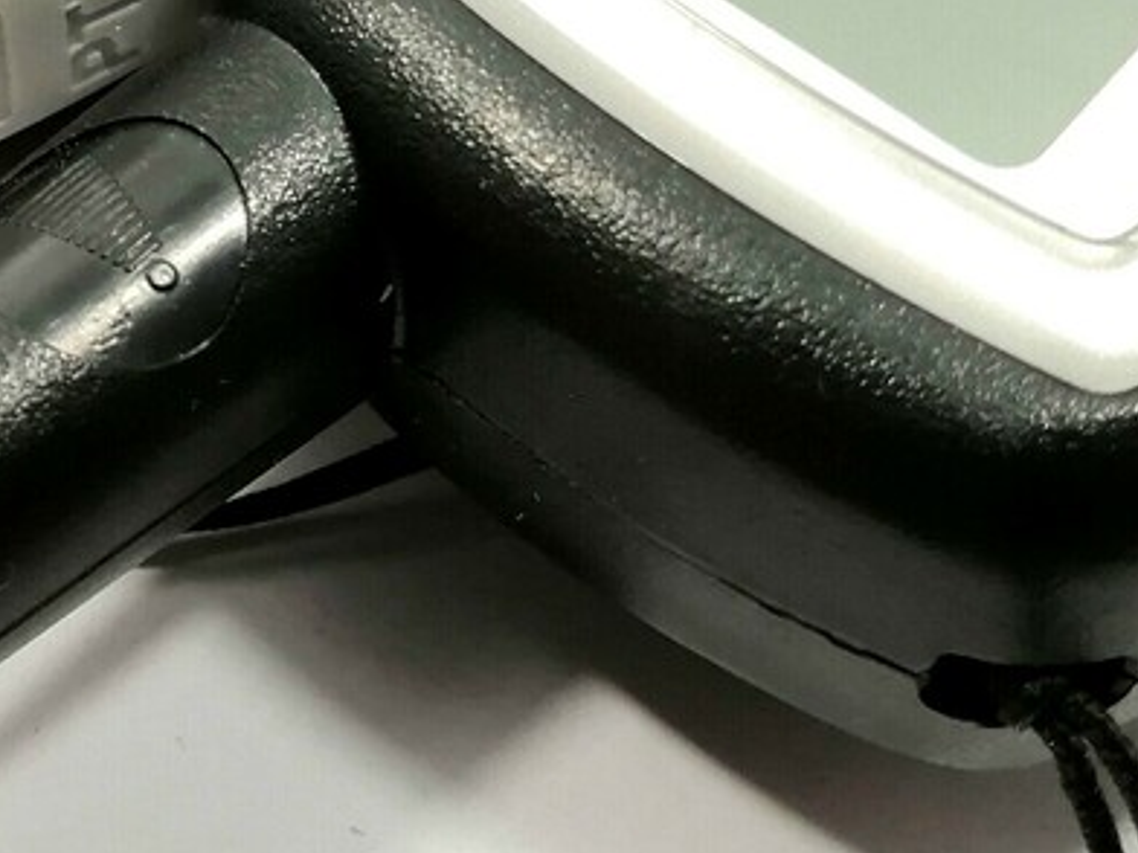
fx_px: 2794
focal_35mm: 85
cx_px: 221
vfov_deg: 16.8
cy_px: -99
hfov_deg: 22.7
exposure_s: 1/157
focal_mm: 3.95
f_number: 1.8
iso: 50
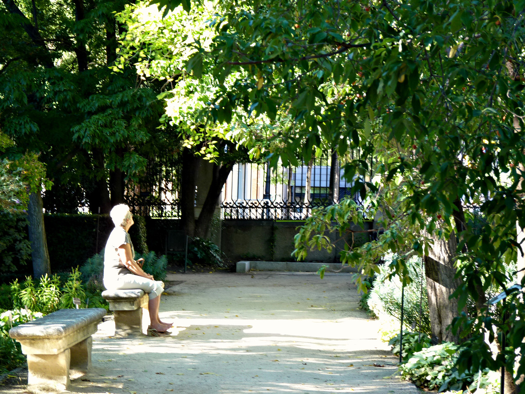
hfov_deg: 15.8
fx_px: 1896
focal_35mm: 125
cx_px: 262
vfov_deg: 11.9
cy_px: 197
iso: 100
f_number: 3.6
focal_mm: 22.3
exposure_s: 1/40
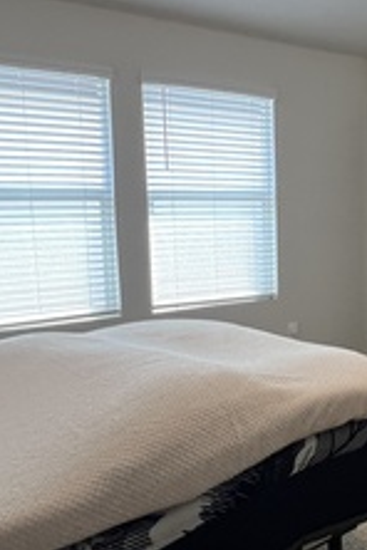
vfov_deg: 49.6
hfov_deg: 29.2
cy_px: 275
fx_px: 596
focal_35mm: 39
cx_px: 446
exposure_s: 1/120
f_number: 1.8
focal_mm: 1.57
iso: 160
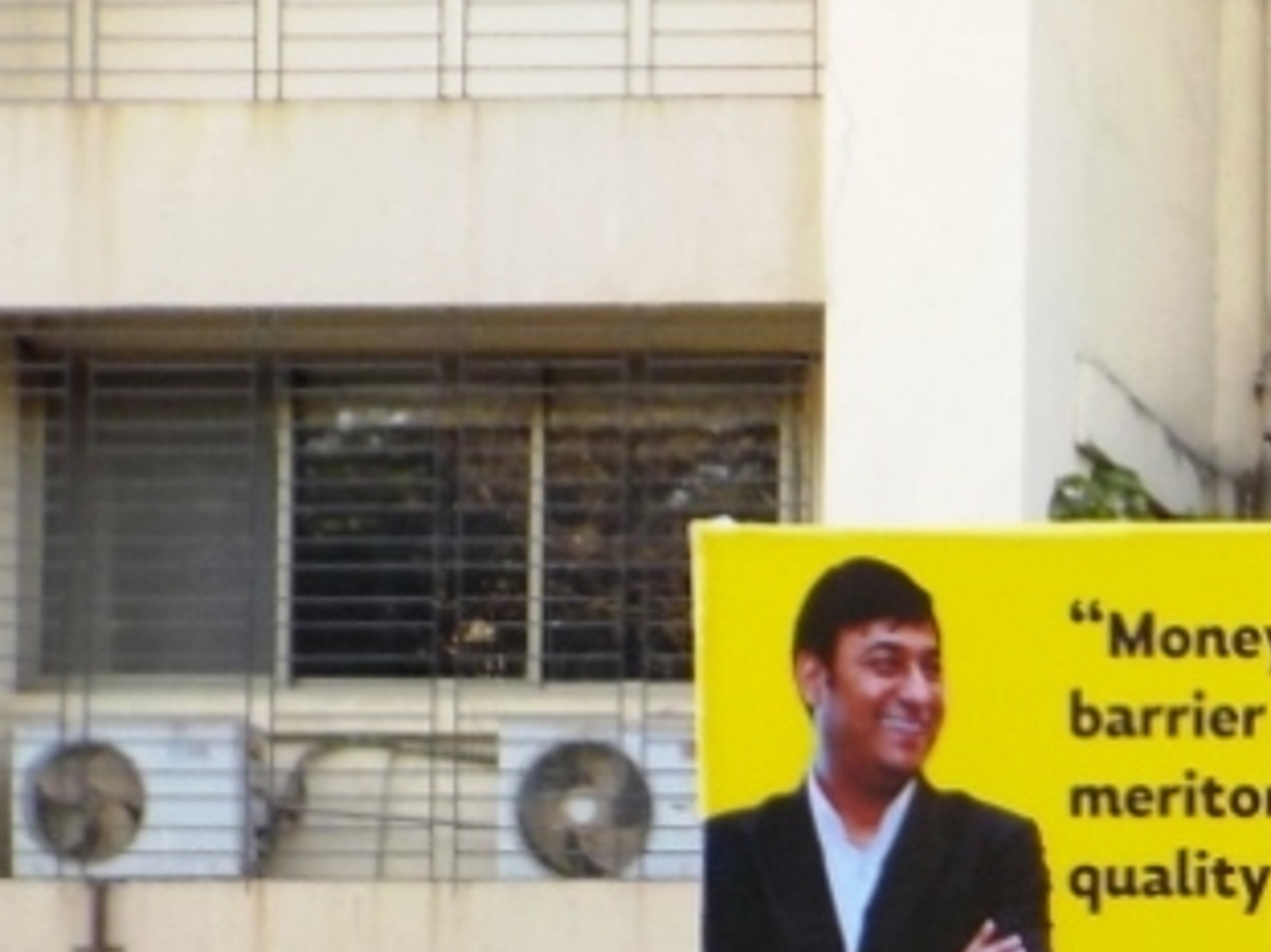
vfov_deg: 11.4
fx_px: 4588
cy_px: 1381
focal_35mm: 125
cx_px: 2060
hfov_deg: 14.4
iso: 125
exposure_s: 1/100
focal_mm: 5.2
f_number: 3.7
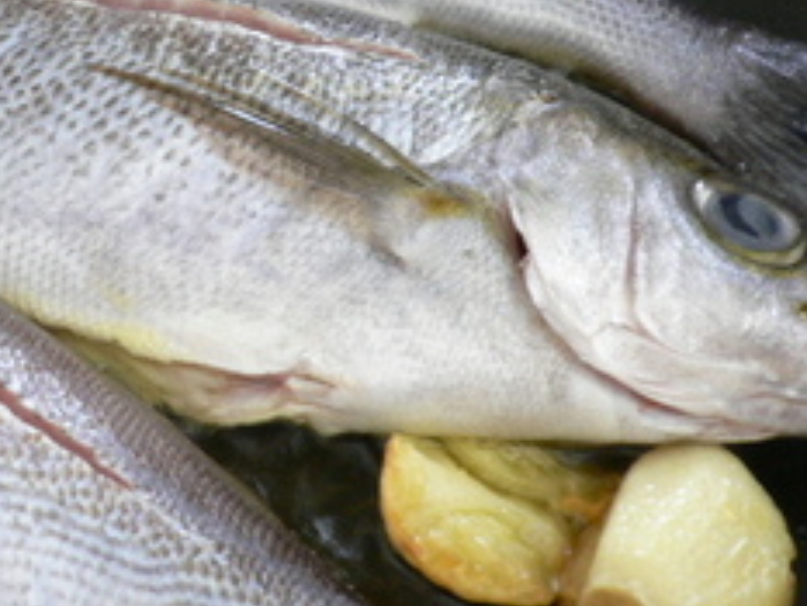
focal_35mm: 75
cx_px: 24
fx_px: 1749
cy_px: 133
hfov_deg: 24.9
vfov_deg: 19.5
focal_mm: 5.8
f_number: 2.8
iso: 100
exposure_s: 1/10
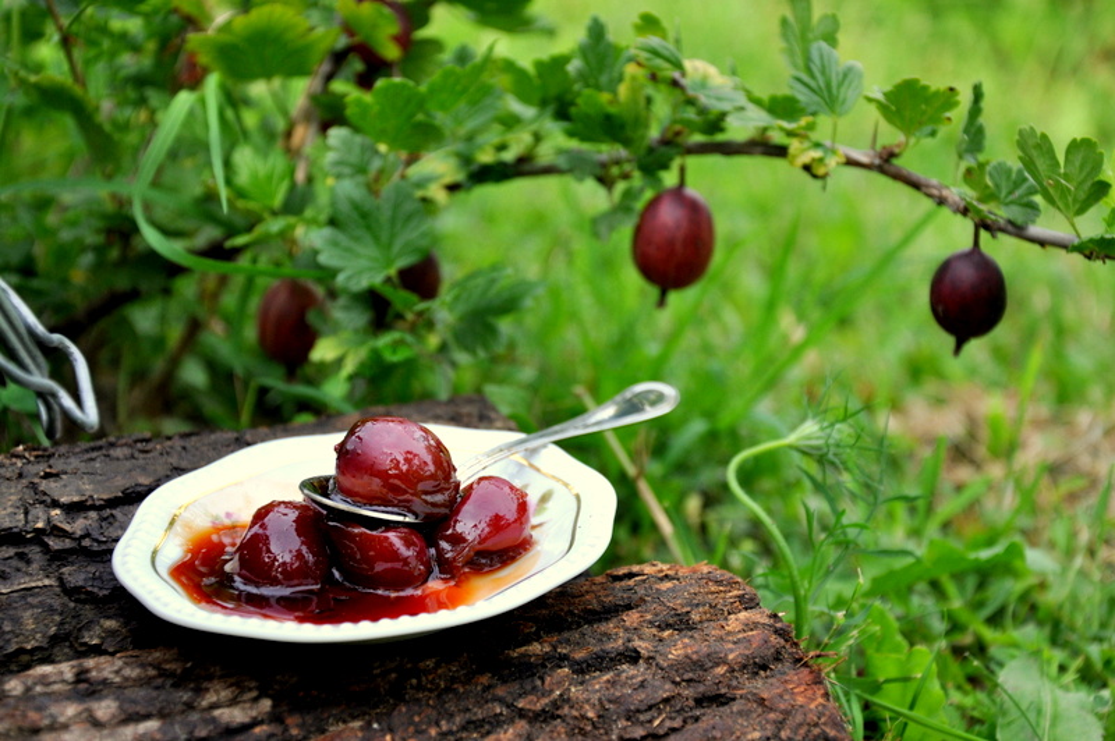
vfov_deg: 15.7
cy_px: 370
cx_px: 558
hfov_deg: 23.4
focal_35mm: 87
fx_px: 2692
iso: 400
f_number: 5
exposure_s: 1/500
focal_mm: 58
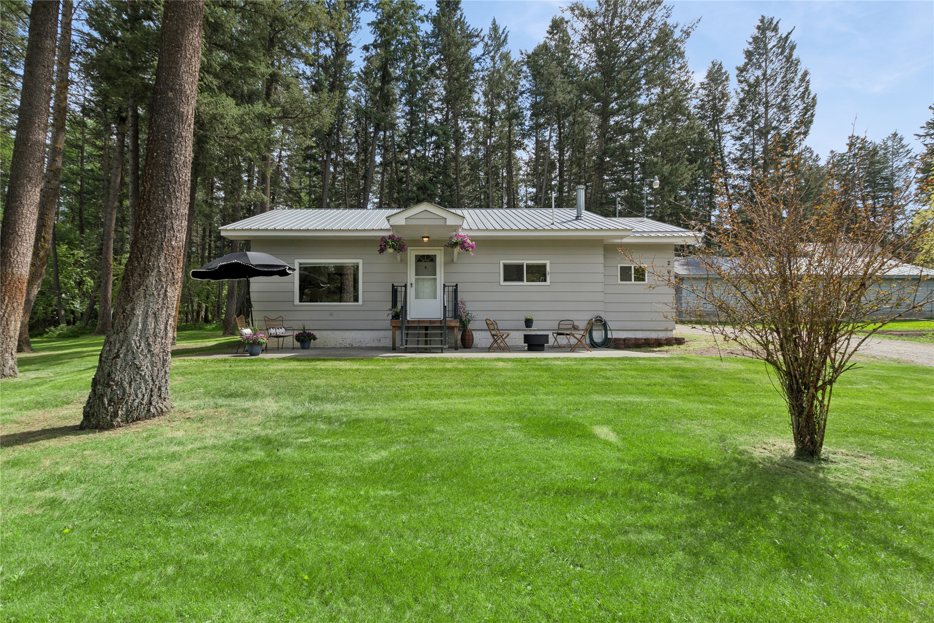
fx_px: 389
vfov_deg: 77.3
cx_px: 467
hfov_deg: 100.4
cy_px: 312
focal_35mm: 15
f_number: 6.3
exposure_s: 1/320
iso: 100
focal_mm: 10
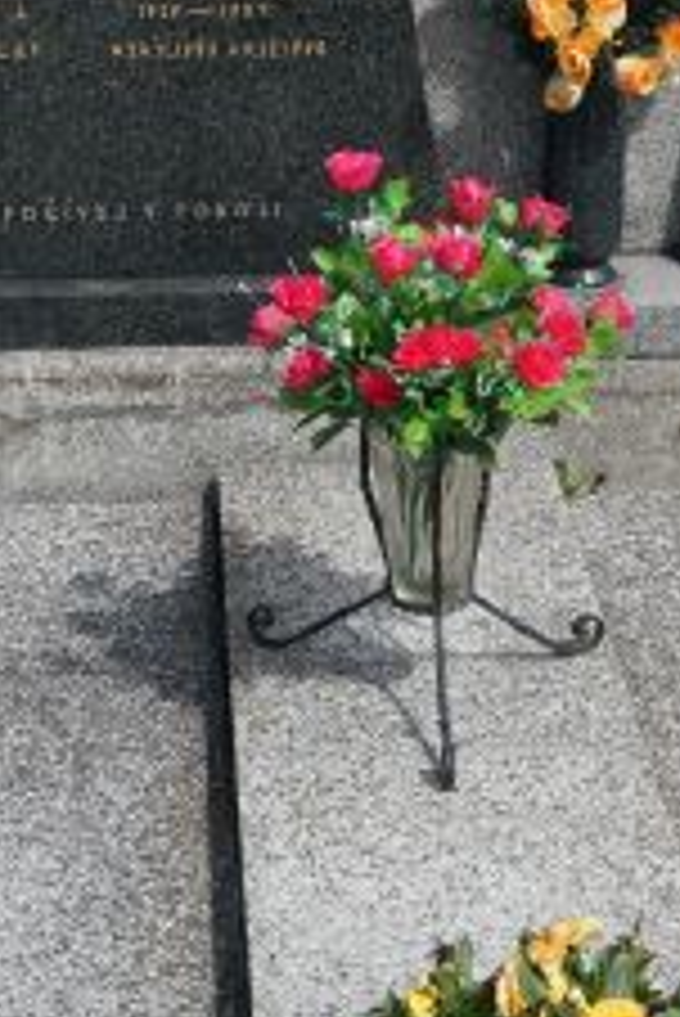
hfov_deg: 12.9
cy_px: 774
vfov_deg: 19.1
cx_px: 437
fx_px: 2999
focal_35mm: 106
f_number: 9
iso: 400
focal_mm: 20
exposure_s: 1/800
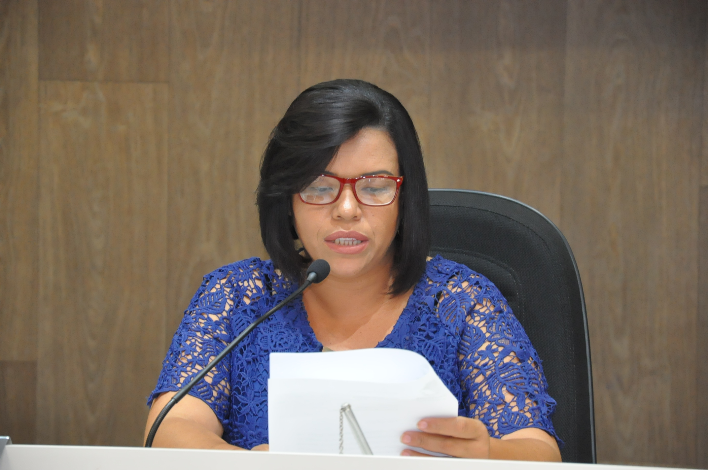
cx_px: 354
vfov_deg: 8.7
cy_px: 235
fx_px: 3094
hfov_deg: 13.1
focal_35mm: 158
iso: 2000
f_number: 5.6
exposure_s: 1/80
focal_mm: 105
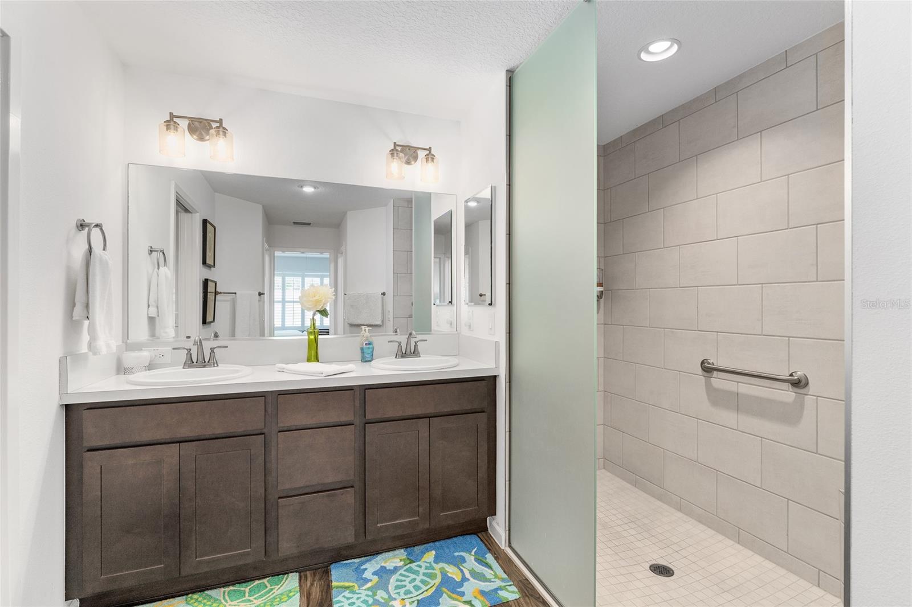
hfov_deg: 96.0
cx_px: 456
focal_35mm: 16
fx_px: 410
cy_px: 304
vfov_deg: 73.0
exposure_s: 1/20
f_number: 8
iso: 320
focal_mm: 16.2
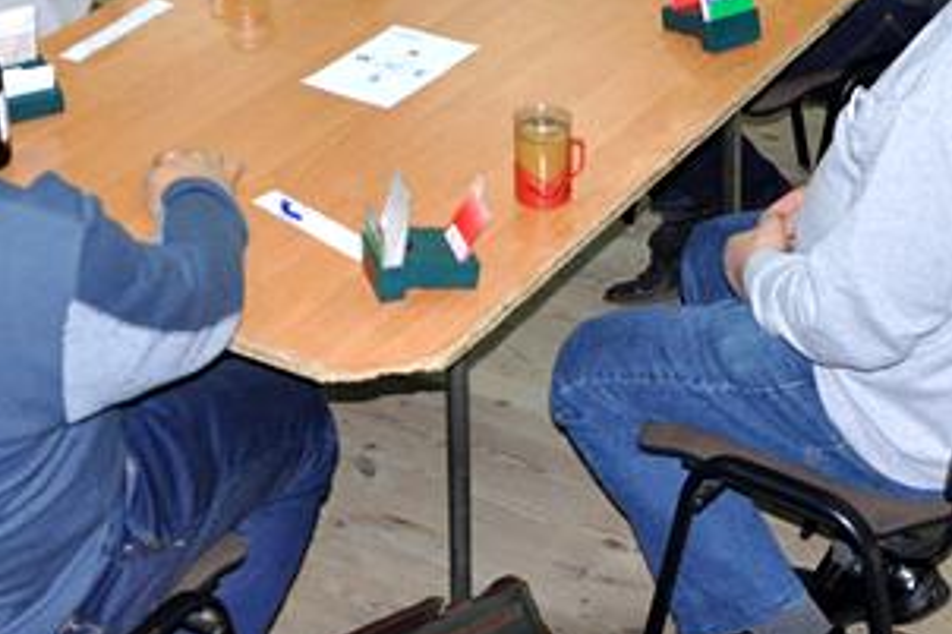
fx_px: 2009
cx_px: 580
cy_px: -200
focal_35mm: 76
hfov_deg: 26.6
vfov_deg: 16.9
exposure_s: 1/60
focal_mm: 18
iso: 1250
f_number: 4.5
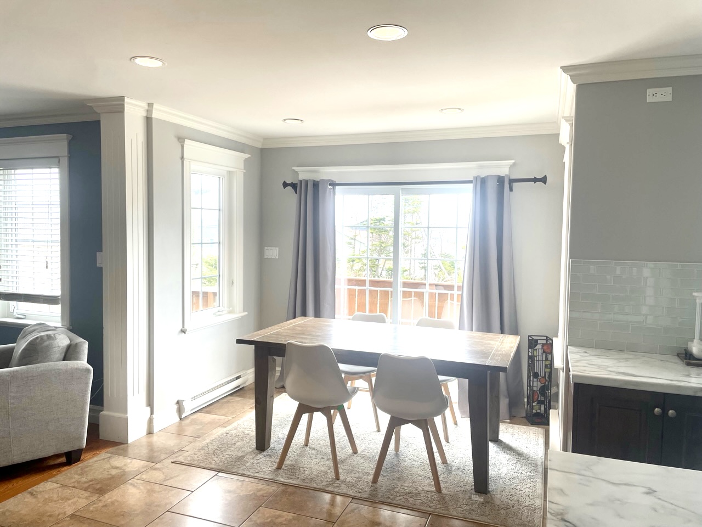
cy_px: 264
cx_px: 351
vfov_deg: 53.1
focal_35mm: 26
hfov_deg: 67.3
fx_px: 527
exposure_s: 1/120
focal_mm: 4.2
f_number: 1.6
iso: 32
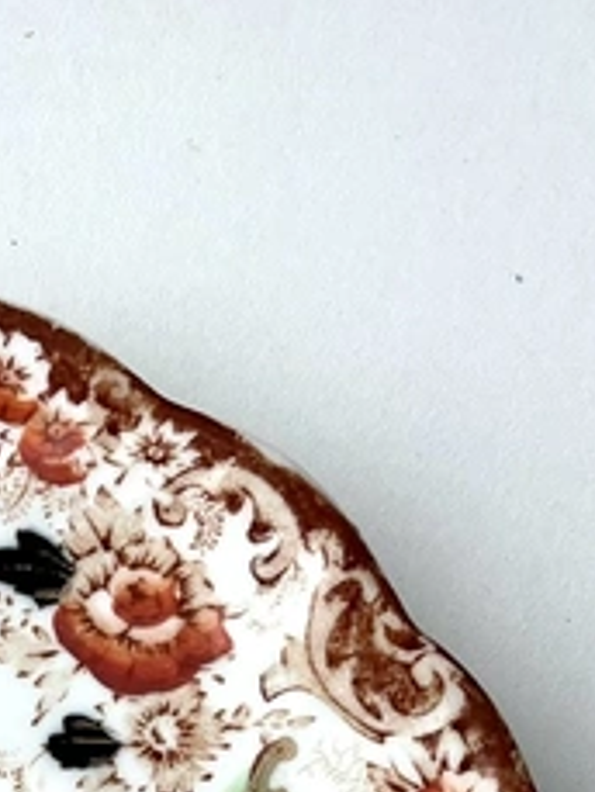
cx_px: -346
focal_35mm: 100
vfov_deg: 17.4
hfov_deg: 13.7
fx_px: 2290
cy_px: 1242
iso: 32
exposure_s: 1/754
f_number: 1.6
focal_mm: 4.2
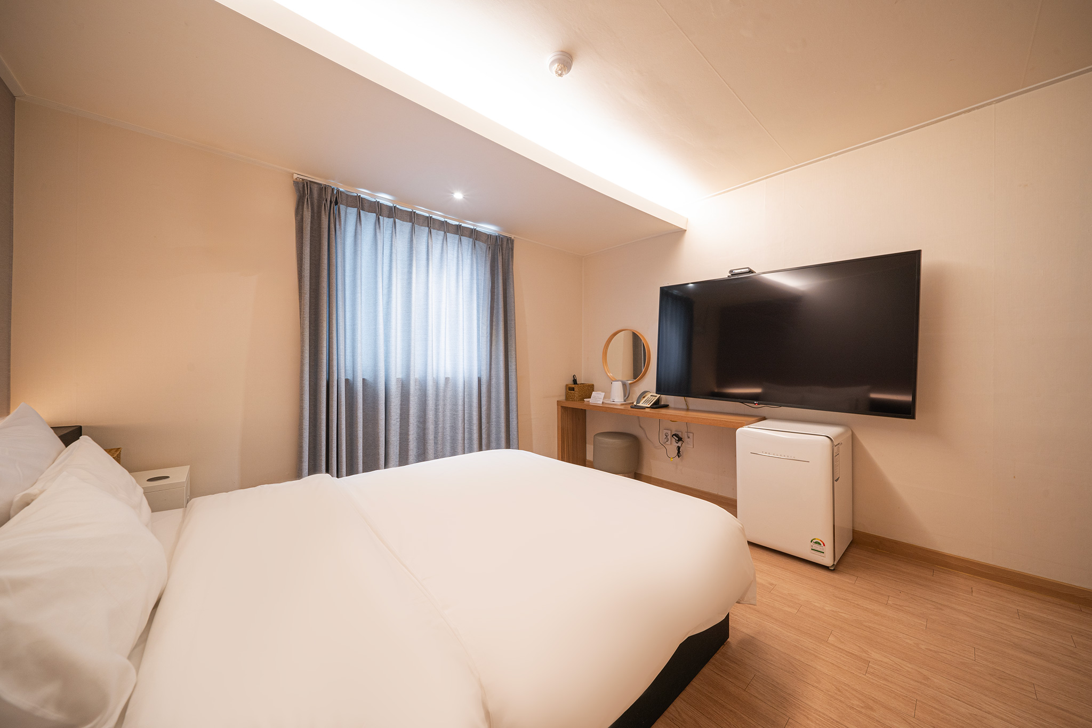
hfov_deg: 112.6
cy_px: 364
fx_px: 364
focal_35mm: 12
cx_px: 546
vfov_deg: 90.0
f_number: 10
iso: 160
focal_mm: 12
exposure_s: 1
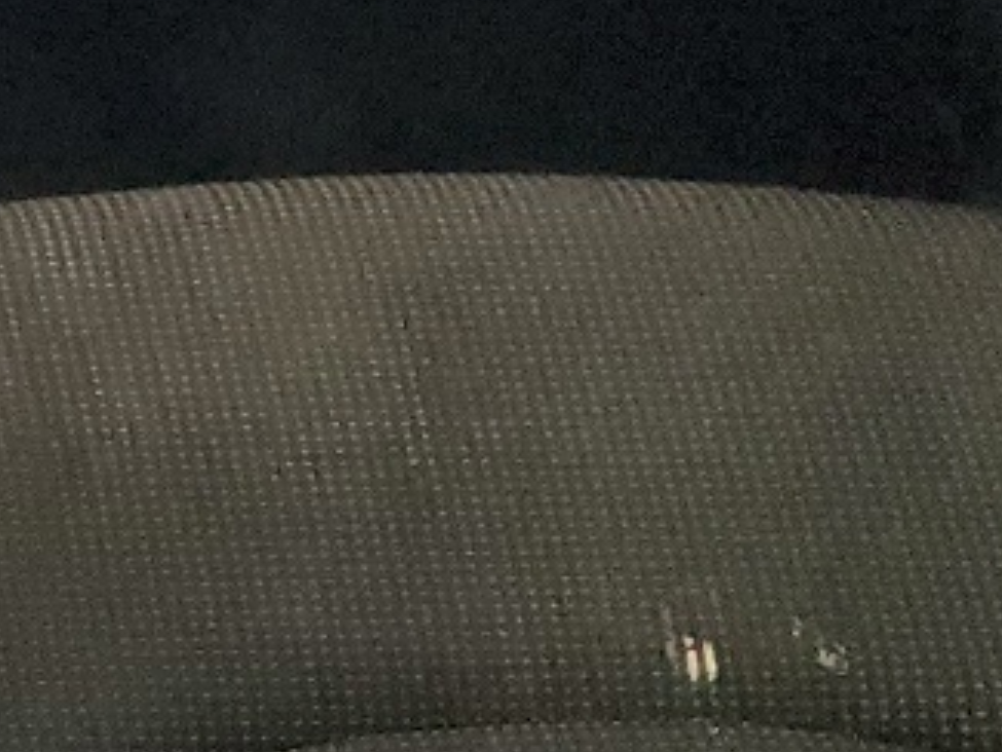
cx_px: -789
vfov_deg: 11.4
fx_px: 3706
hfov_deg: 13.8
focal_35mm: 128
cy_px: -148
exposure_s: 1/15
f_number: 1.5
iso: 625
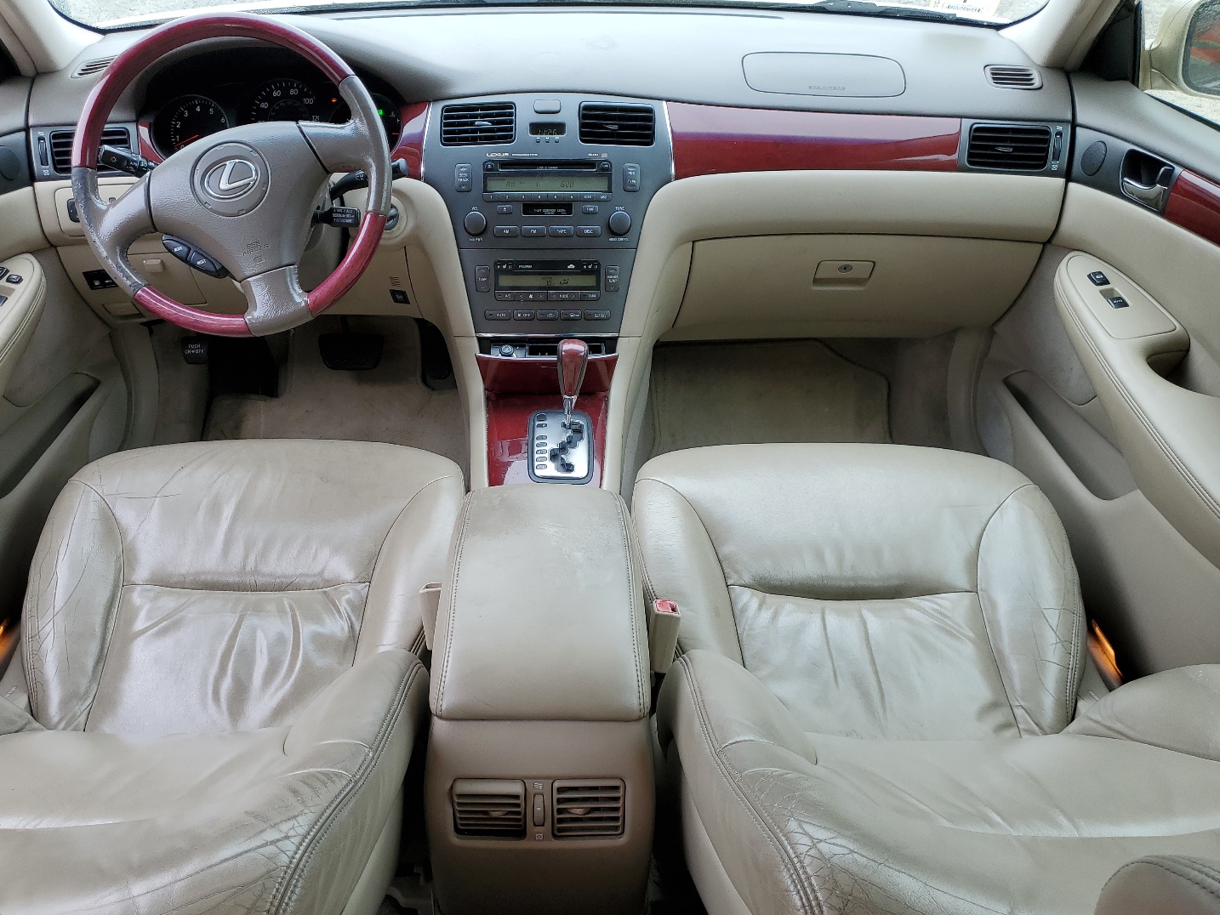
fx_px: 1022
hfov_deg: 61.5
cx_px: 553
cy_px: 503
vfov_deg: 48.2
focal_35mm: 29
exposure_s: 1/250
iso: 50
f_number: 1.5
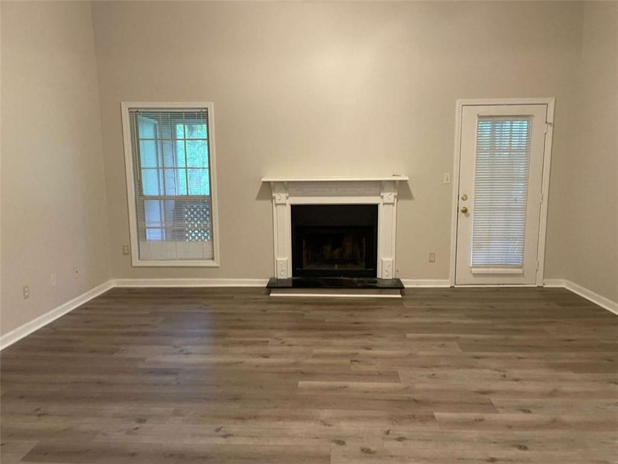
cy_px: 232
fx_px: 464
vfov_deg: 53.1
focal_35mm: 26
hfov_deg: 67.3
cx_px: 309
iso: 320
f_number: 1.6
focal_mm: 4.2
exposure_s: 1/60
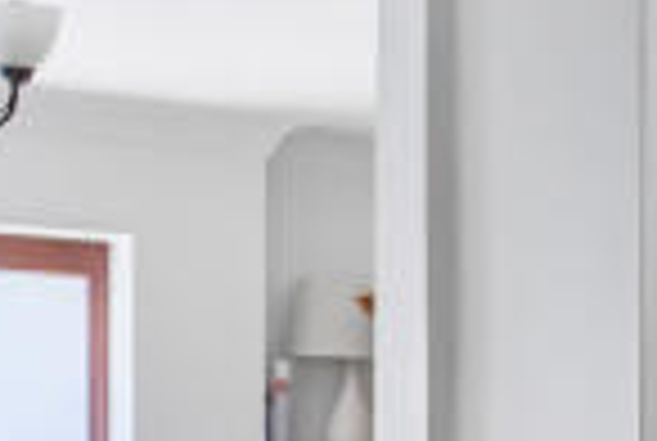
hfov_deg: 14.3
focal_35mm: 112
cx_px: 1413
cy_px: 547
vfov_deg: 12.0
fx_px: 2048
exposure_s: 1/50
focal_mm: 16
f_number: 7.1
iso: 400
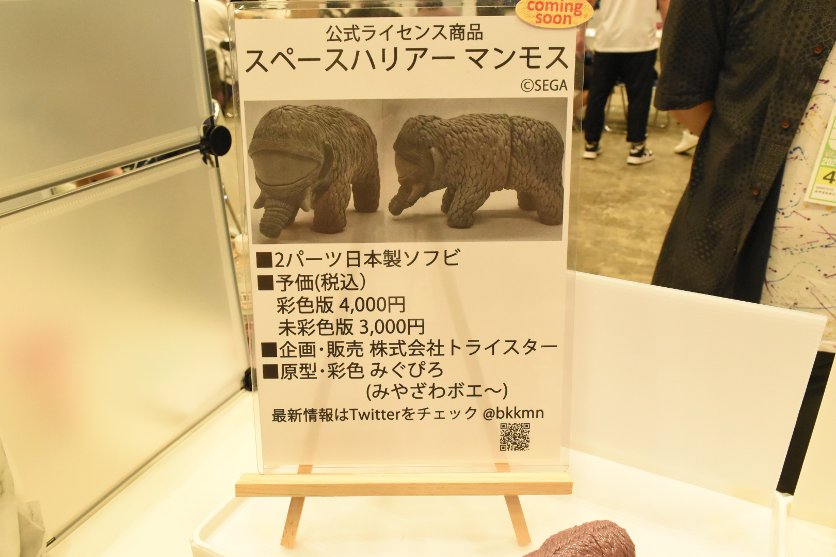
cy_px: 278
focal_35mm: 27
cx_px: 418
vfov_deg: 47.9
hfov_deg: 67.4
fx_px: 627
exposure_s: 1/60
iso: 5000
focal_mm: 18
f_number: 8
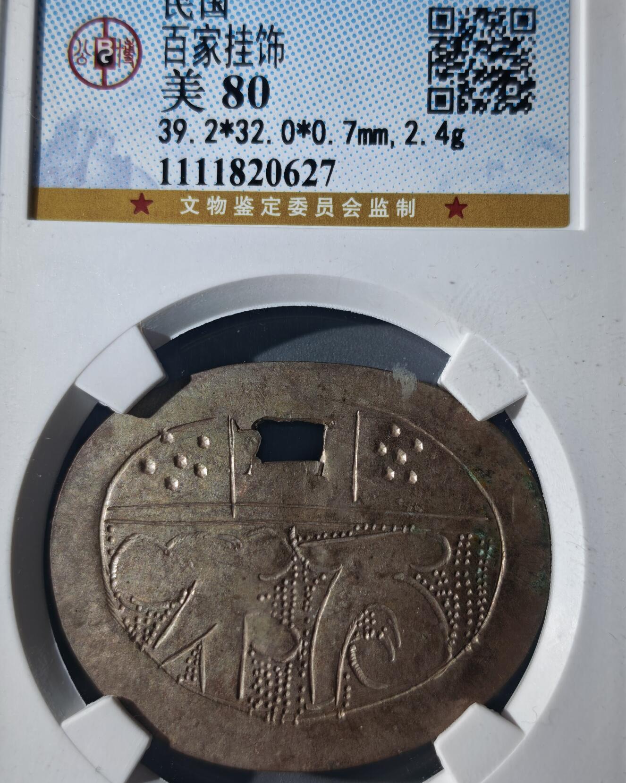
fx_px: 1228
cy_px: 385
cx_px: 311
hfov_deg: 28.6
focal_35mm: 53
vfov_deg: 35.4
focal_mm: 5.85
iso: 50
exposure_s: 1/275
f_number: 1.63
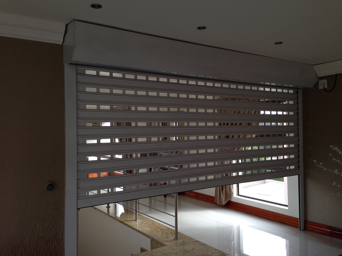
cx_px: 171
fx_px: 326
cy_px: 128
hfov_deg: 55.4
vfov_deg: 42.9
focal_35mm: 33
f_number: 2.4
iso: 50
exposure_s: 1/120
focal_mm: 4.12
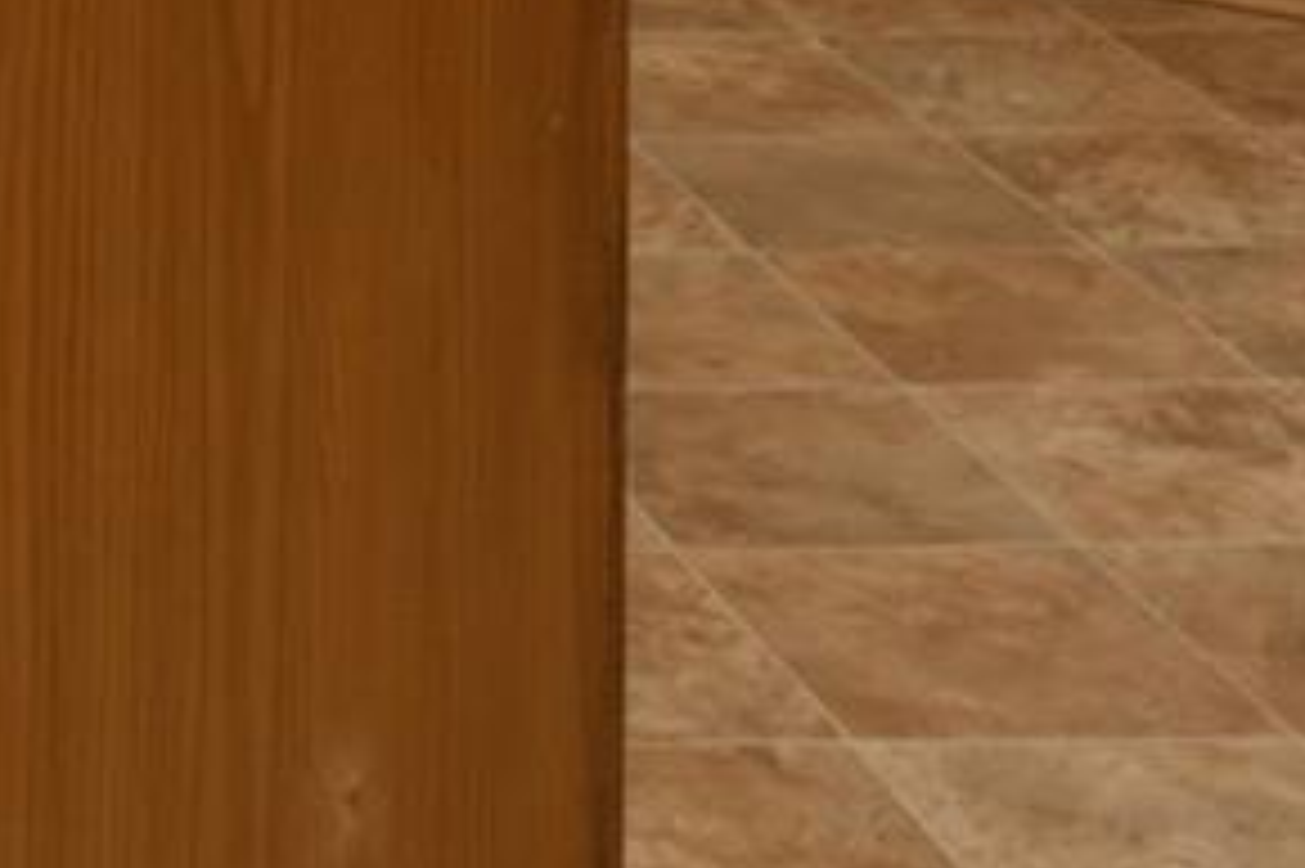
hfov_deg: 15.7
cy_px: -1235
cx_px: -981
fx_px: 4094
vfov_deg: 10.4
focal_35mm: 113
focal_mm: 16
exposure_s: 1/2.5
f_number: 11
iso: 100
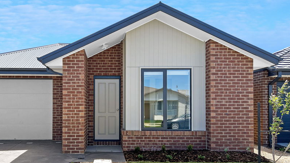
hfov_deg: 56.0
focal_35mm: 35
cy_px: 100
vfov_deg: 33.6
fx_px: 269
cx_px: 111
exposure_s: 1/3077
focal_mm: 5.7
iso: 50
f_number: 1.5
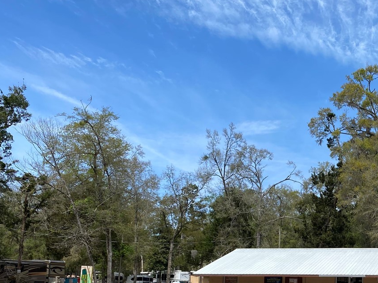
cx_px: 340
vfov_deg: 28.8
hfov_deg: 36.5
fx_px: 535
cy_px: 242
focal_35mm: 49
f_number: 1.8
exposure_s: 1/2141
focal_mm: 4.25
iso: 32
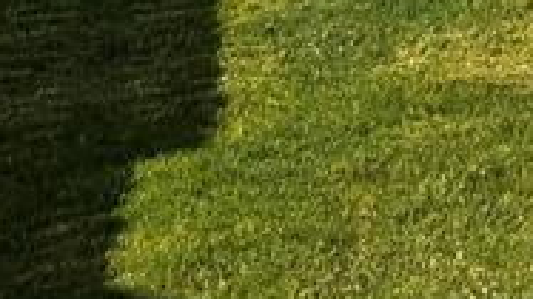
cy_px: -695
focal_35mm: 143
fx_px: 2020
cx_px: 1152
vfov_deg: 7.2
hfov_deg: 12.7
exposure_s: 1/4184
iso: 80
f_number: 1.78
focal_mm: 6.86
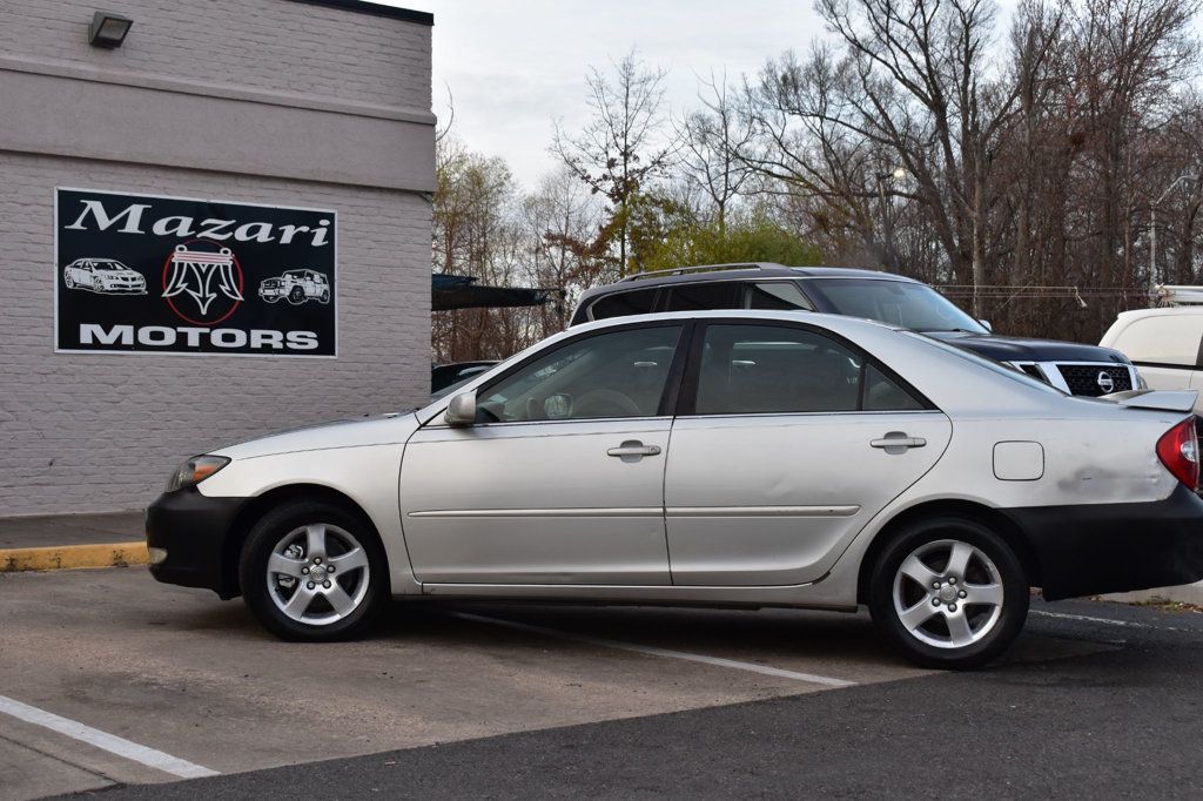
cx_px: 602
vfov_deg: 25.7
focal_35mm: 52
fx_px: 1754
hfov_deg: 37.9
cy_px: 400
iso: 400
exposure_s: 1/50
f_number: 8
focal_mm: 35
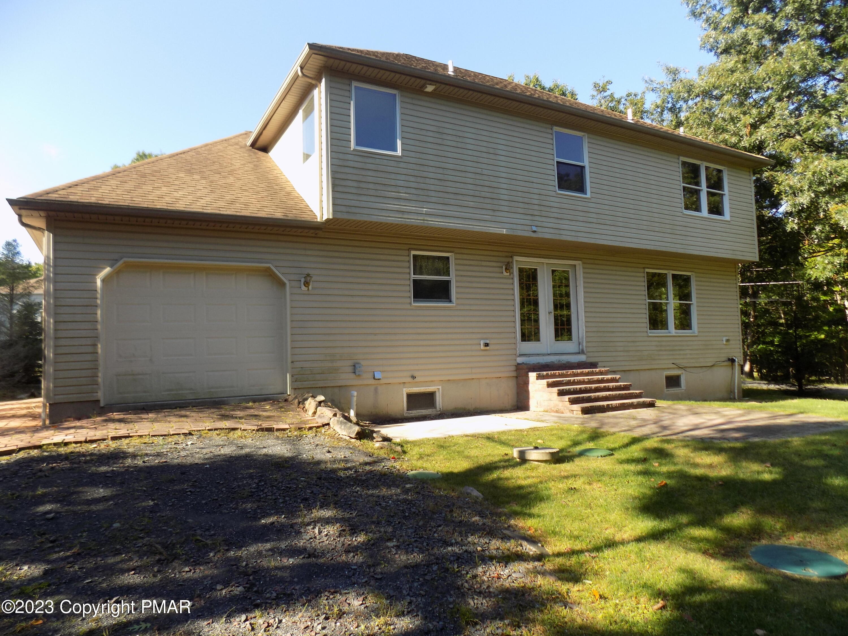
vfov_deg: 58.9
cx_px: 424
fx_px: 563
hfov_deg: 73.9
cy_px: 318
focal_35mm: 23
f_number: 3.1
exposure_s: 1/250
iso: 80
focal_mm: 4
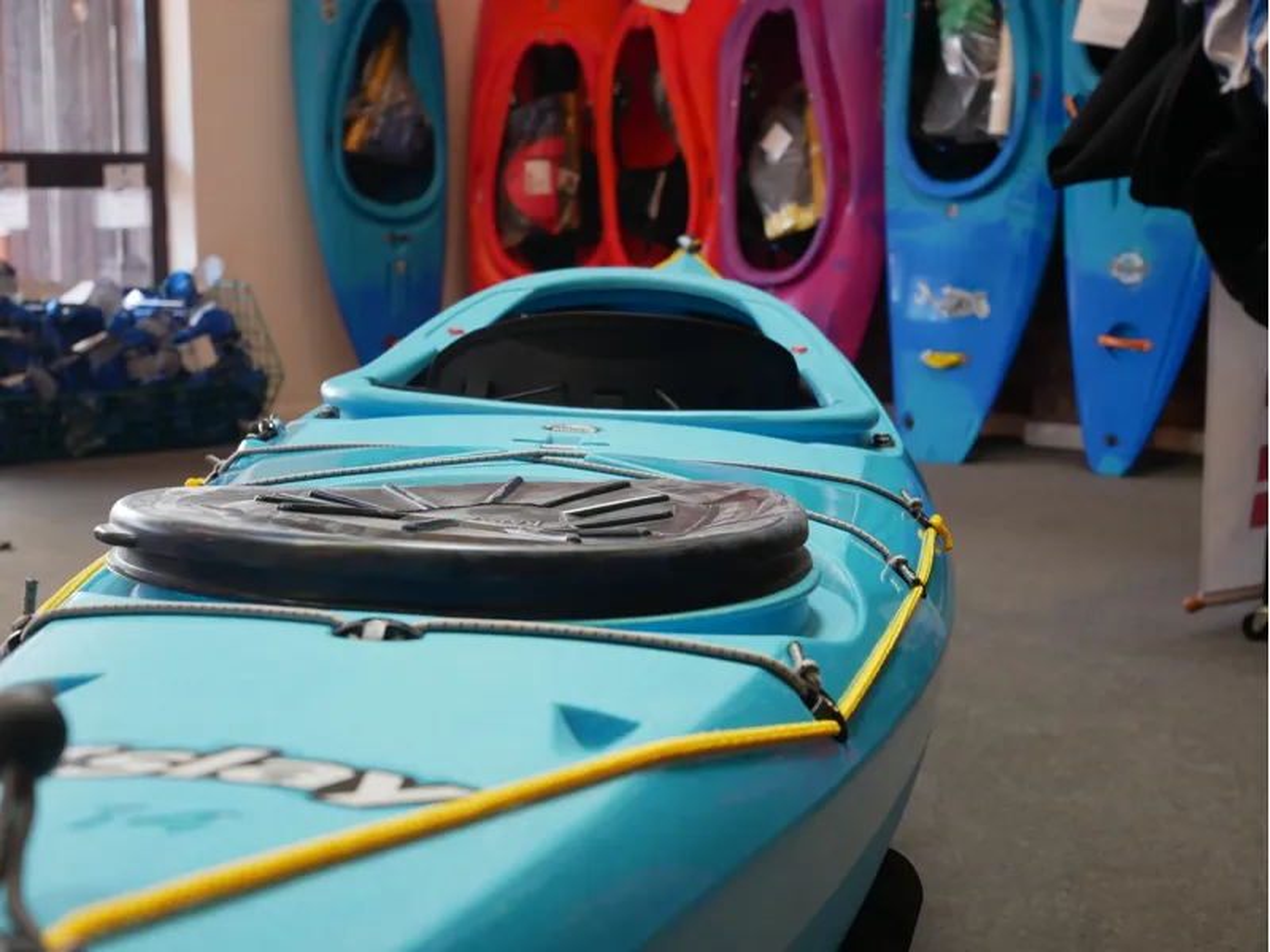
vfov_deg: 25.2
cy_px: 476
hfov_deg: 33.2
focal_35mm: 58
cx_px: 635
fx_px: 2128
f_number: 5.5
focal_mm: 29
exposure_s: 1/60
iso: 800
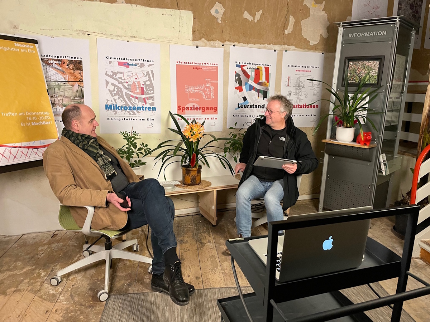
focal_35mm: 26
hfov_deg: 67.3
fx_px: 323
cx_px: 215
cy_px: 161
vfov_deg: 53.1
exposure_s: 1/50
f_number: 1.6
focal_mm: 4.2
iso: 320
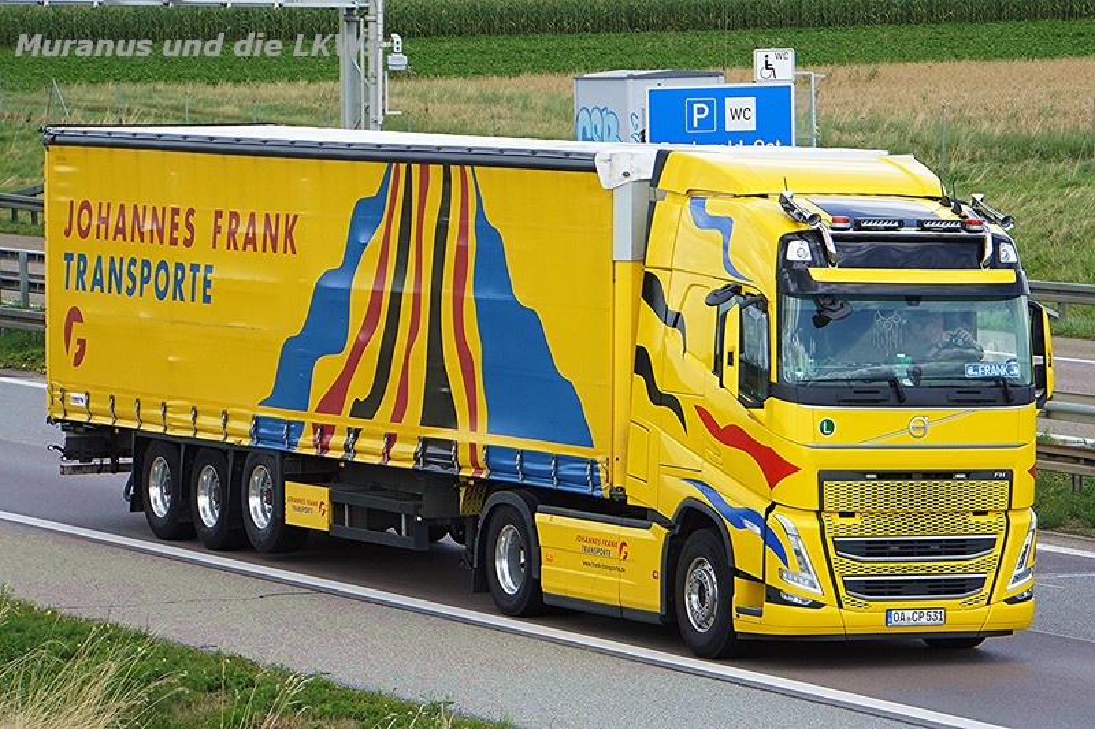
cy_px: 364
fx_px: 4351
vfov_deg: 9.6
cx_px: 548
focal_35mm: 143
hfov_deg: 14.3
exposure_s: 1/1000
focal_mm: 95.4
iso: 640
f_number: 6.3
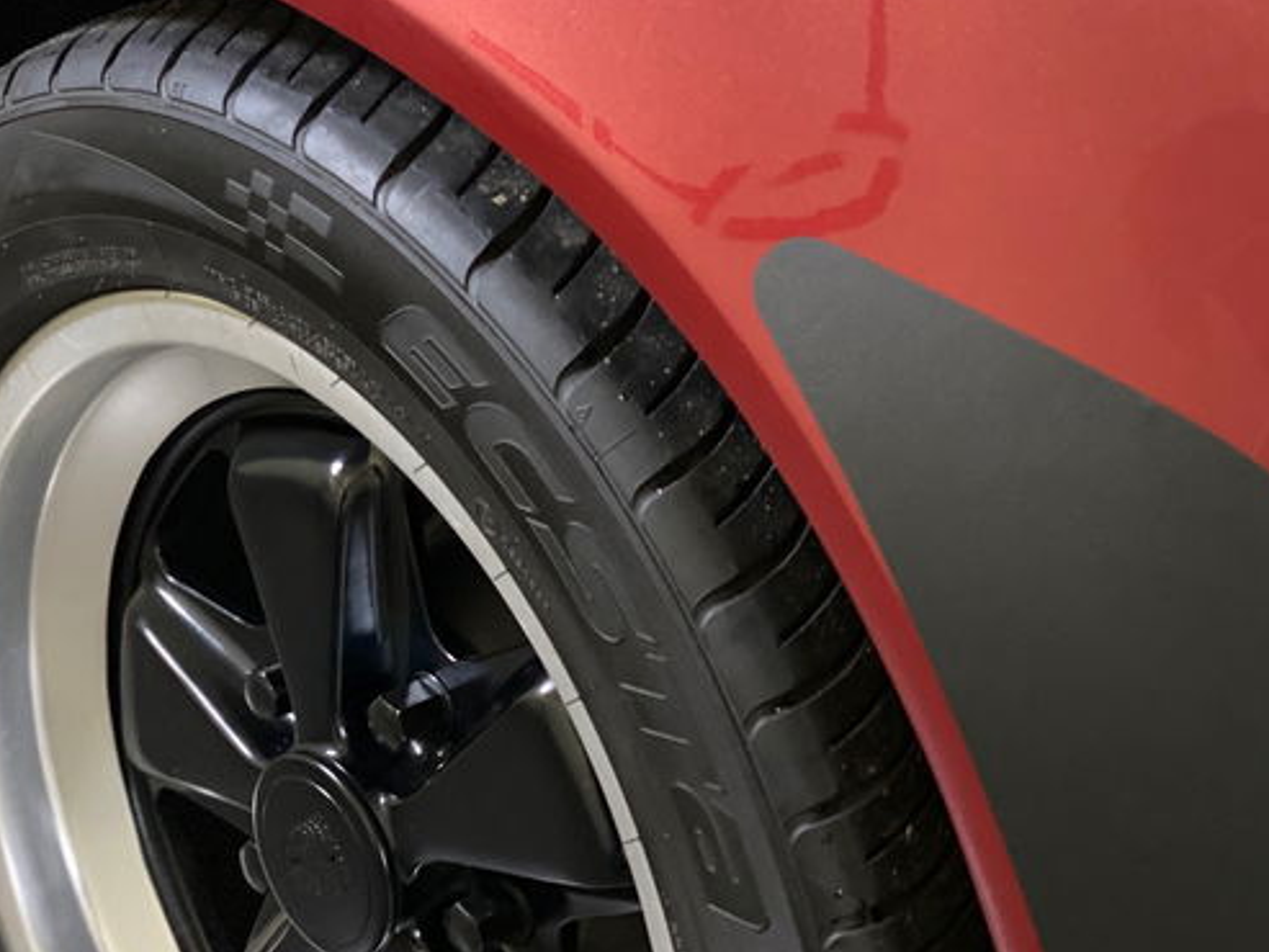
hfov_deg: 24.0
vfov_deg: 18.1
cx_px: 389
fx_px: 2970
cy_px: 278
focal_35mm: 81
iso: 400
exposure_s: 1/18
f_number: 2
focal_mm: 6
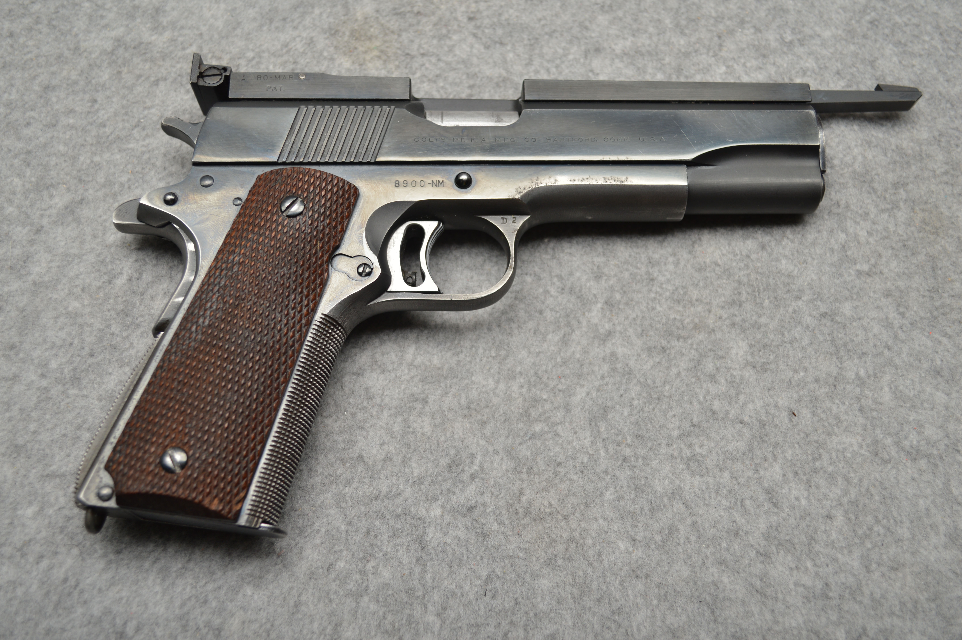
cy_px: 320
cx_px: 481
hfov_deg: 53.2
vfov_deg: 36.8
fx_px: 961
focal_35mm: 36
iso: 100
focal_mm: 24
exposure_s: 1/200
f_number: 4.5
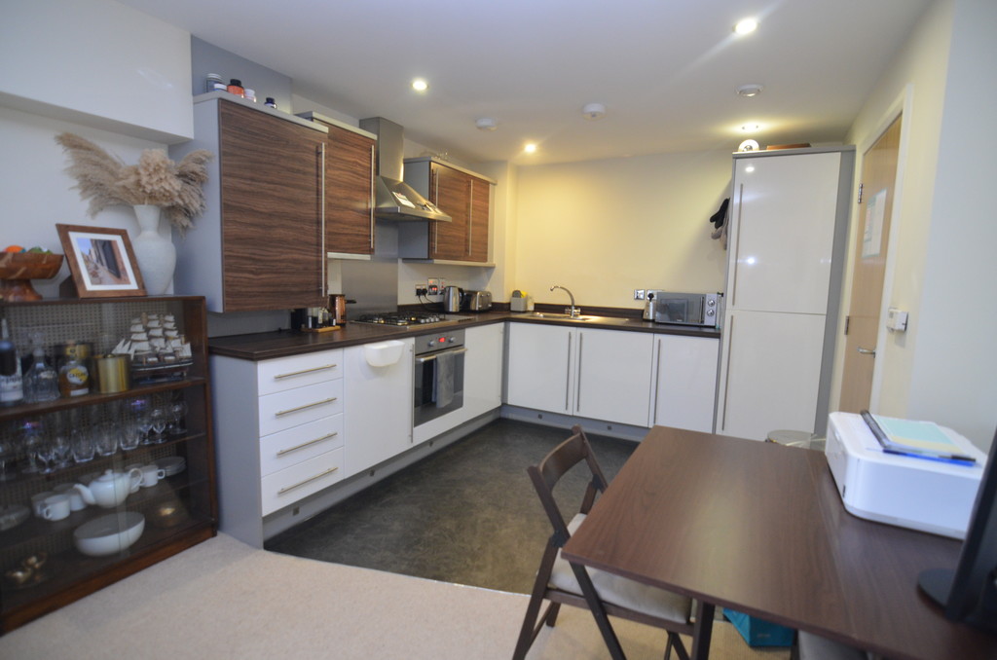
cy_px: 330
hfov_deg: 95.1
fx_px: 456
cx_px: 498
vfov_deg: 71.8
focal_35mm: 16
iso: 1100
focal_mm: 11
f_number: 2.8
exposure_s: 1/30
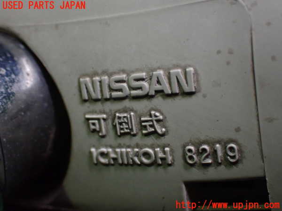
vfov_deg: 25.2
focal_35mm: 58
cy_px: 106
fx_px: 472
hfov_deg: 33.2
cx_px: 141
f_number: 3.5
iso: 800
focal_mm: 10.35
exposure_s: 1/100
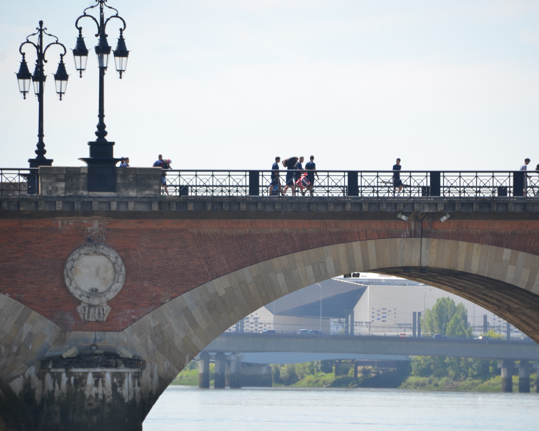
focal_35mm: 340
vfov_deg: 4.6
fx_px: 5424
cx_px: 290
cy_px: 215
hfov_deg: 5.7
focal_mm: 200
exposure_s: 1/250
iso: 100
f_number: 7.1
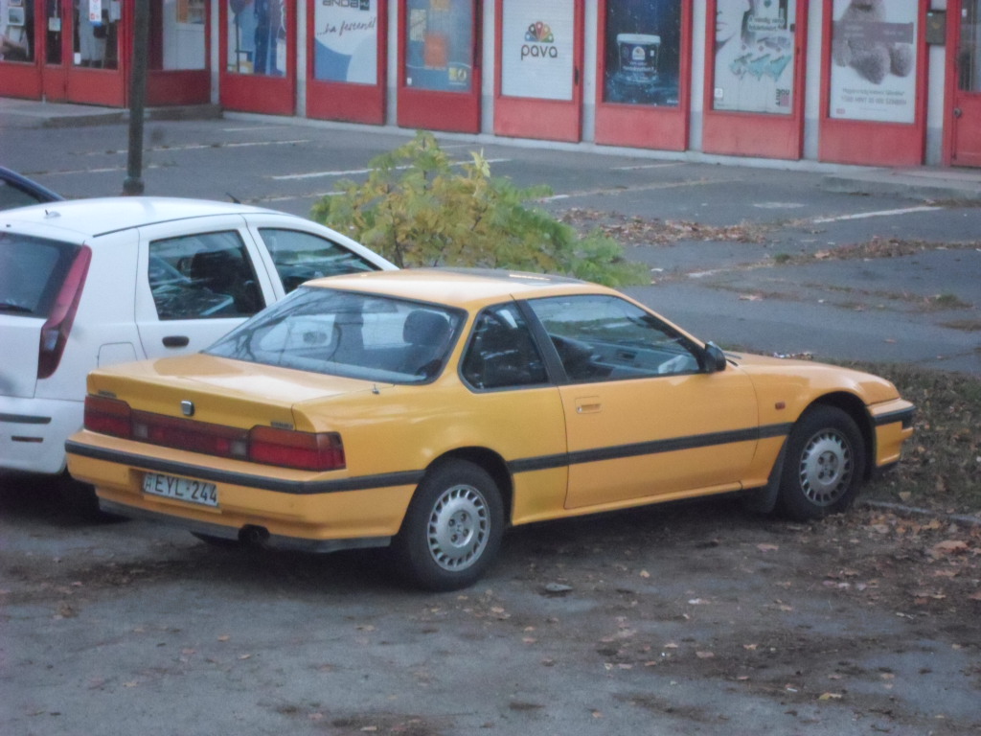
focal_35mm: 125
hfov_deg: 15.8
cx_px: 490
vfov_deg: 11.9
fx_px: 3542
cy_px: 368
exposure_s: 1/20
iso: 800
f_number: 6.3
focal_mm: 22.5
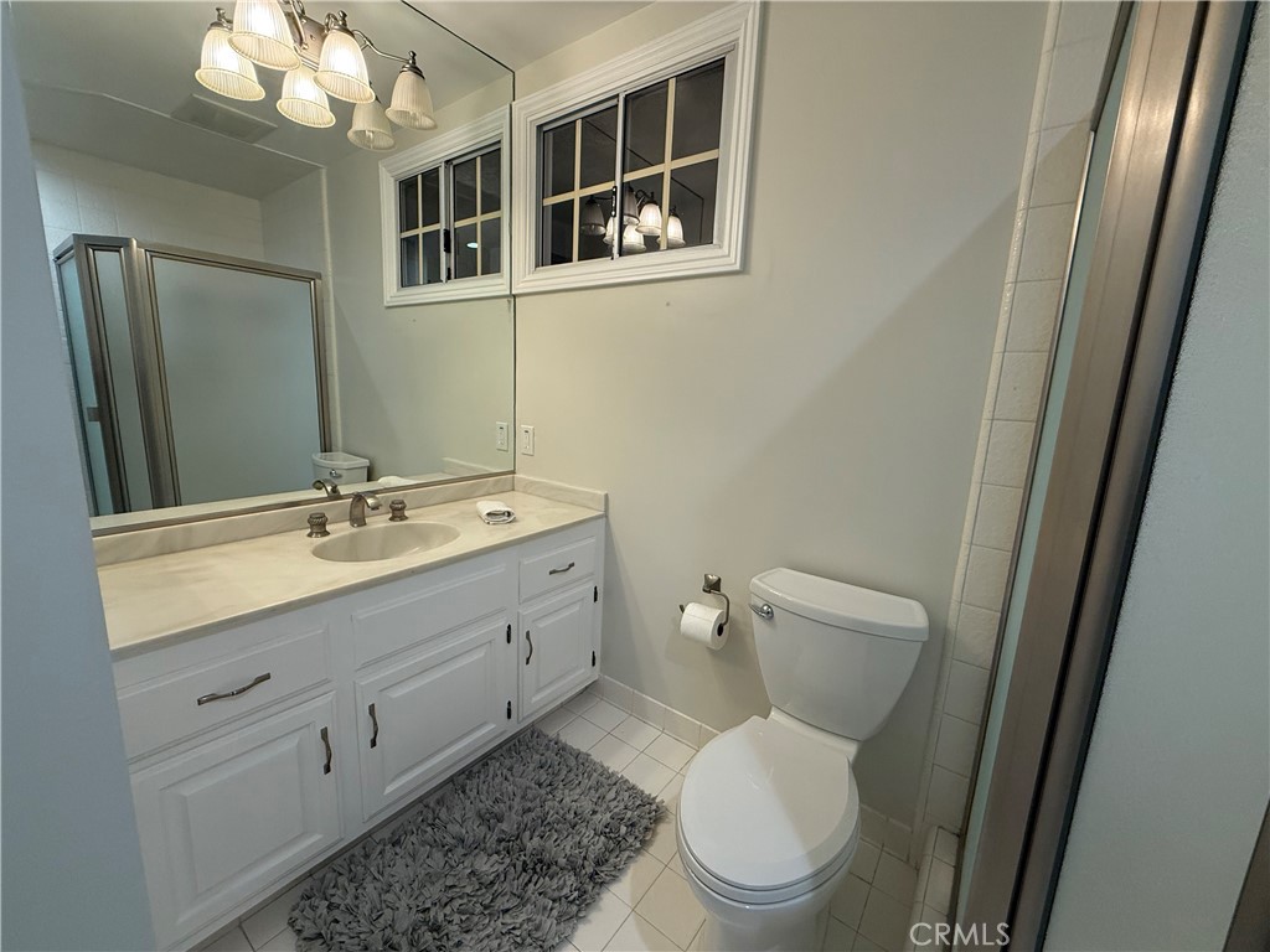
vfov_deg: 85.7
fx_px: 514
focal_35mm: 14
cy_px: 476
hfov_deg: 102.1
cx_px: 635
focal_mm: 2.22
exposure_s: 1/120
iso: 250
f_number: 2.2
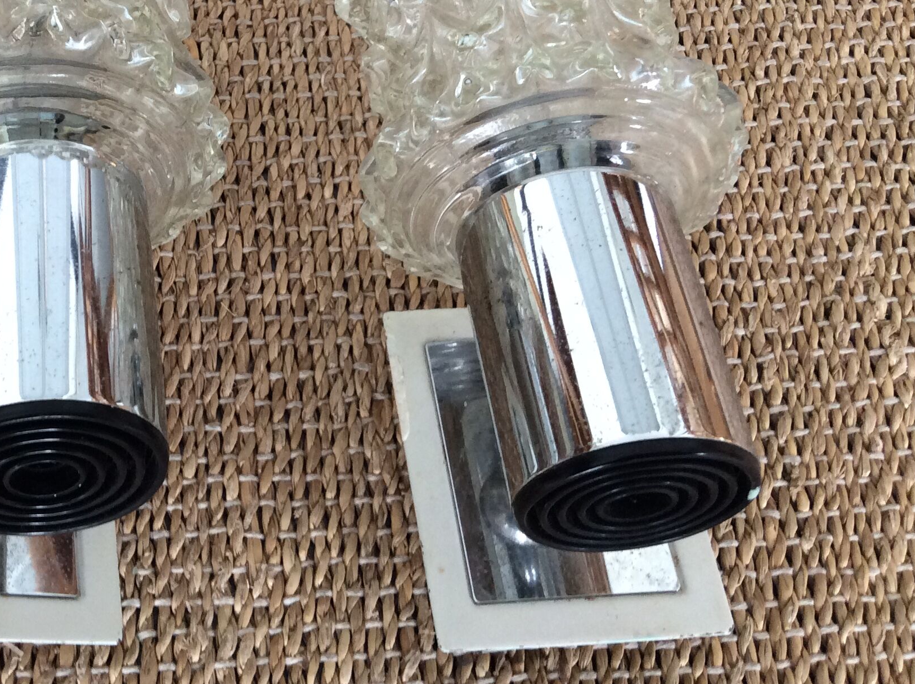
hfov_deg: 36.6
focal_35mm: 51
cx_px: 227
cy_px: 184
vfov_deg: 28.1
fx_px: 1346
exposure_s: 1/25
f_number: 2.4
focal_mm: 3.3
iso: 80
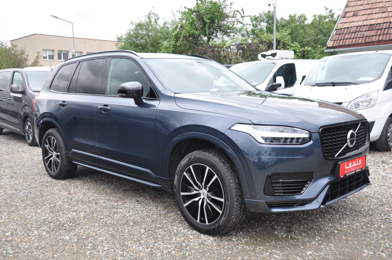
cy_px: 130
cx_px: 196
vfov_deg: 39.9
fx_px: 359
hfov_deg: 57.3
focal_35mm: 33
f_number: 6.3
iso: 400
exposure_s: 1/160
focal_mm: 22
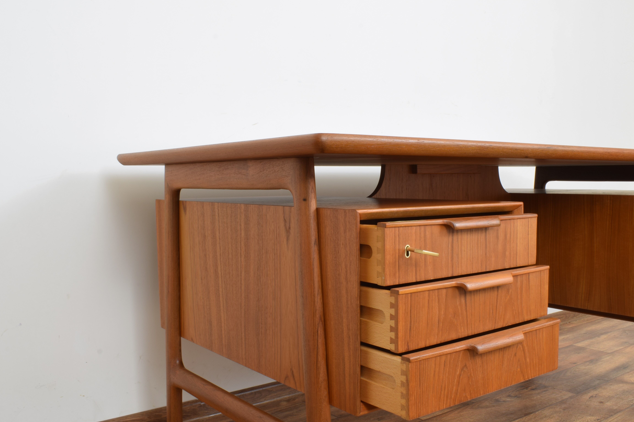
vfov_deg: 37.8
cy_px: 239
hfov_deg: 54.3
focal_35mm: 35
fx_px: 616
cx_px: 350
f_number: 22
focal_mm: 18
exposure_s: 4
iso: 100
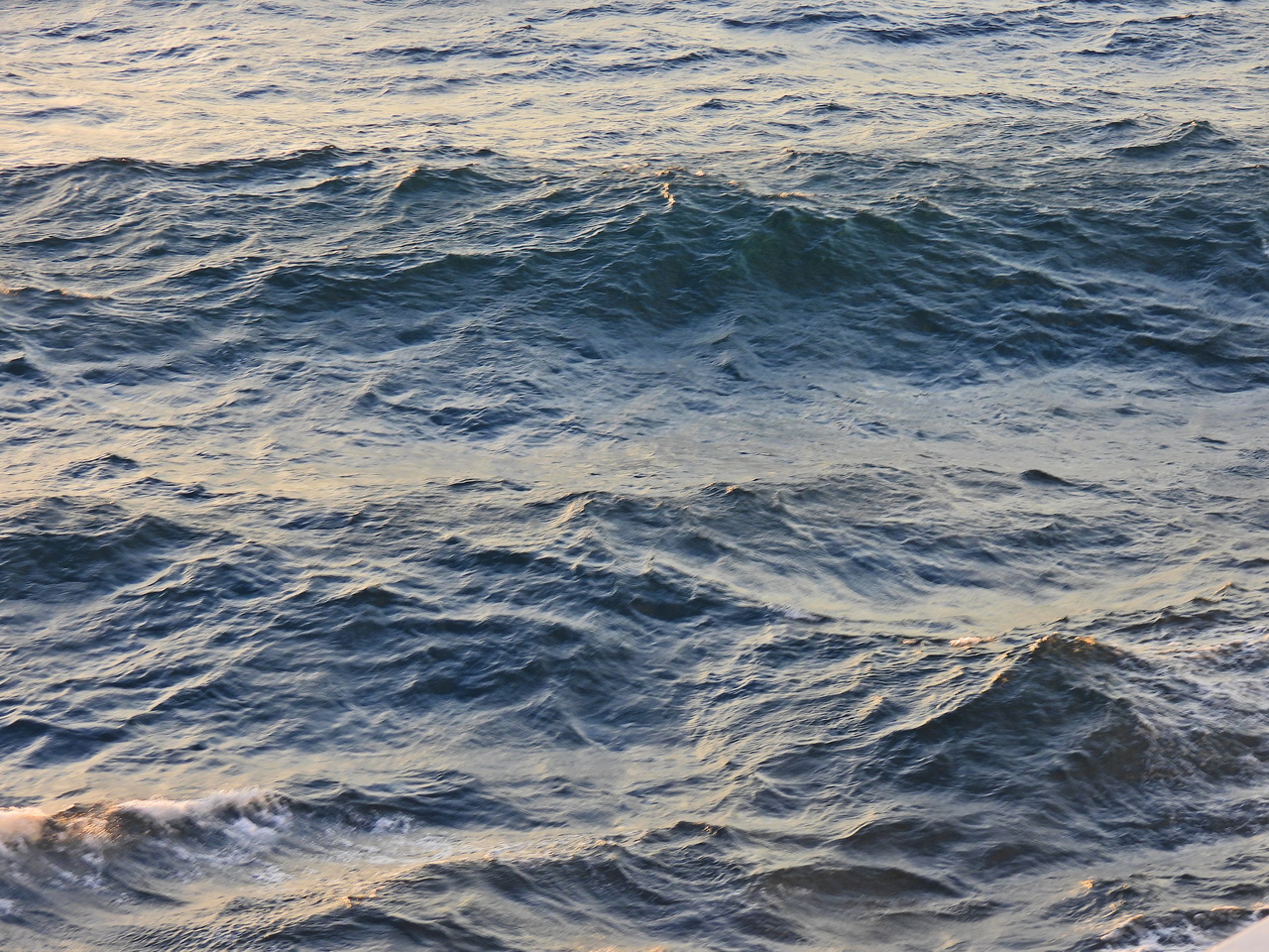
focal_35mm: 125
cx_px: 634
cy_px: 476
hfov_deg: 15.8
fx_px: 4582
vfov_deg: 11.9
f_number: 4
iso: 100
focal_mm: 22.3
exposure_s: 1/80
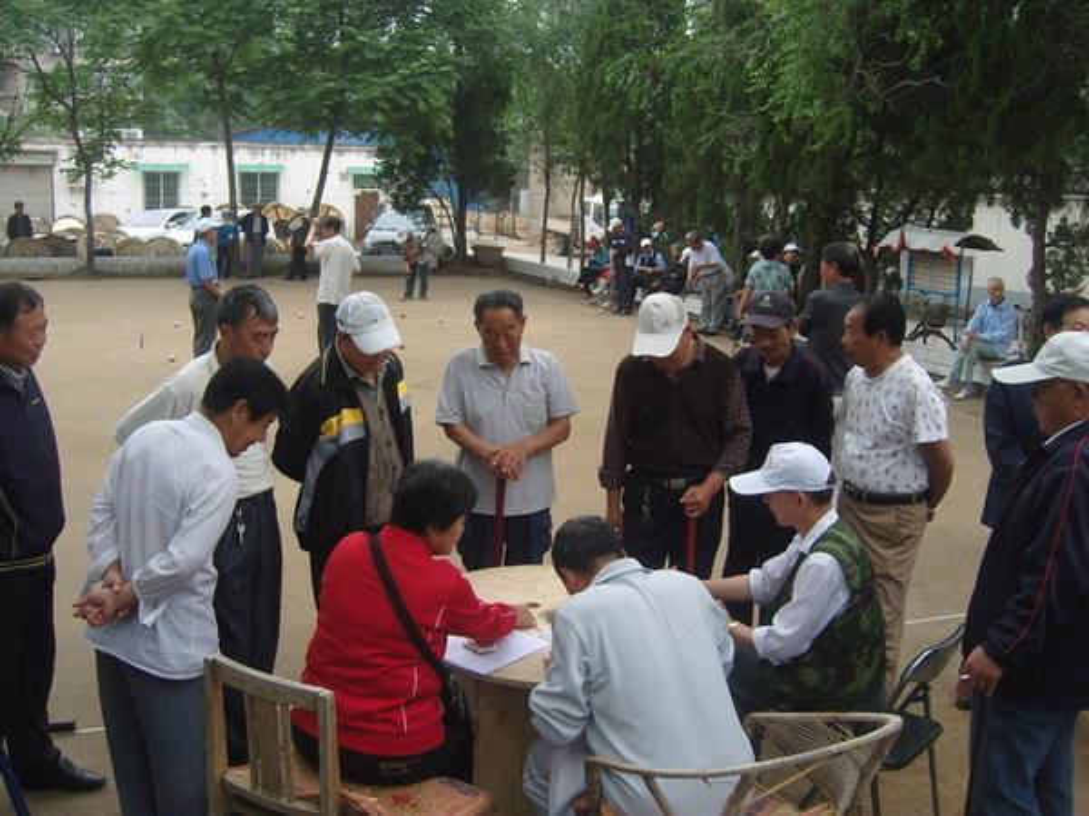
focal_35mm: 34
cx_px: 544
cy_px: 408
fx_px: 1070
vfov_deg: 41.8
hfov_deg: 54.0
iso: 100
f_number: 2.8
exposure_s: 1/320
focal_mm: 7.3
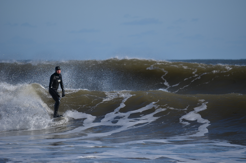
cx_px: 123
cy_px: 82
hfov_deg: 5.7
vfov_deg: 3.8
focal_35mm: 360
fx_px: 2455
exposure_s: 1/1250
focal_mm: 240
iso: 100
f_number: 5.3
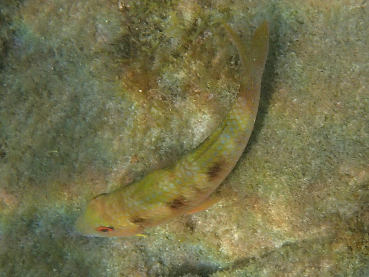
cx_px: 184
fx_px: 1066
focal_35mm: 100
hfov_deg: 19.6
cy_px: 138
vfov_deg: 14.8
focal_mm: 18
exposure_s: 1/320
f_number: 6.3
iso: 200
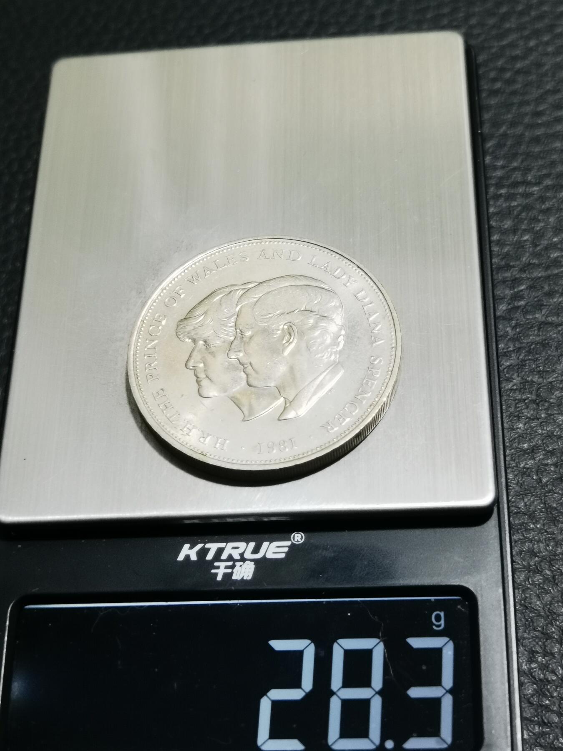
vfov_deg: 34.9
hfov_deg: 26.6
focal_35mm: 55
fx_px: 1193
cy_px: 376
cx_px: 282
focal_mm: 6.67
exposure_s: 1/100
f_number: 1.9
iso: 160
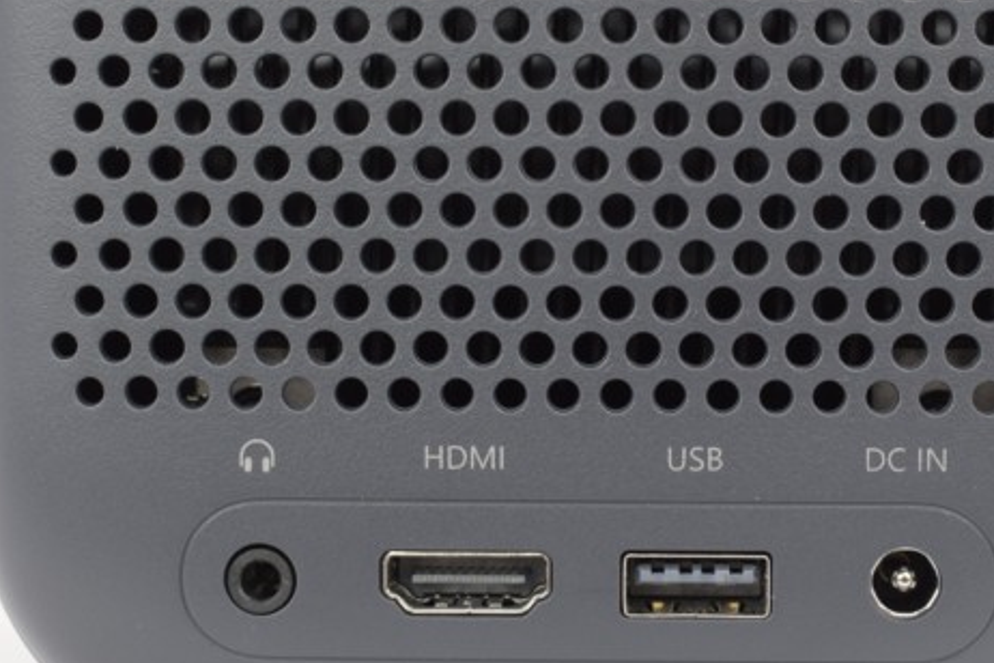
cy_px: 322
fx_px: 2509
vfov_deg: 15.0
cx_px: 598
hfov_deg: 22.4
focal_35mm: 91
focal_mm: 35
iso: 640
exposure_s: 1/100
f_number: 9
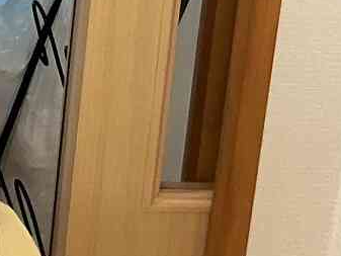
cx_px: -319
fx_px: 1695
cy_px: -160
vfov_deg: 8.4
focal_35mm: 172
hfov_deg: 10.6
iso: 64
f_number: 1.8
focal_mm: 3
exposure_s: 1/120
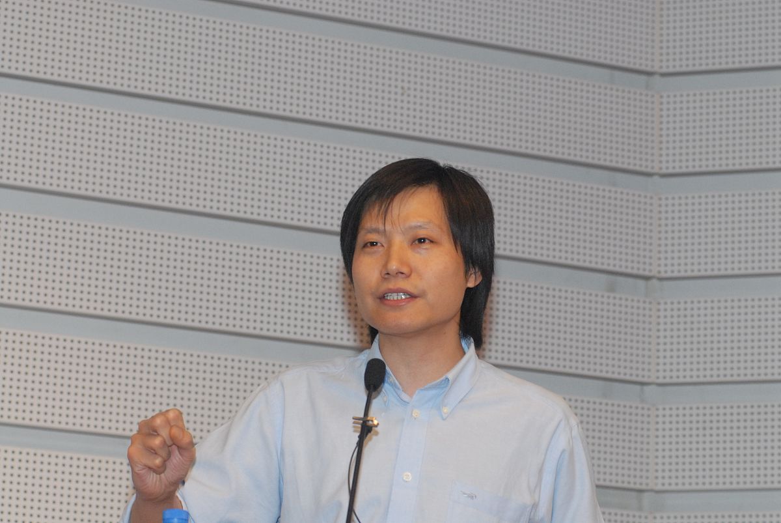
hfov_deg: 17.0
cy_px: 262
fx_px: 2606
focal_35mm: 120
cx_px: 390
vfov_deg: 11.5
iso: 1000
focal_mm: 80
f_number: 5.6
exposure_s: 1/60
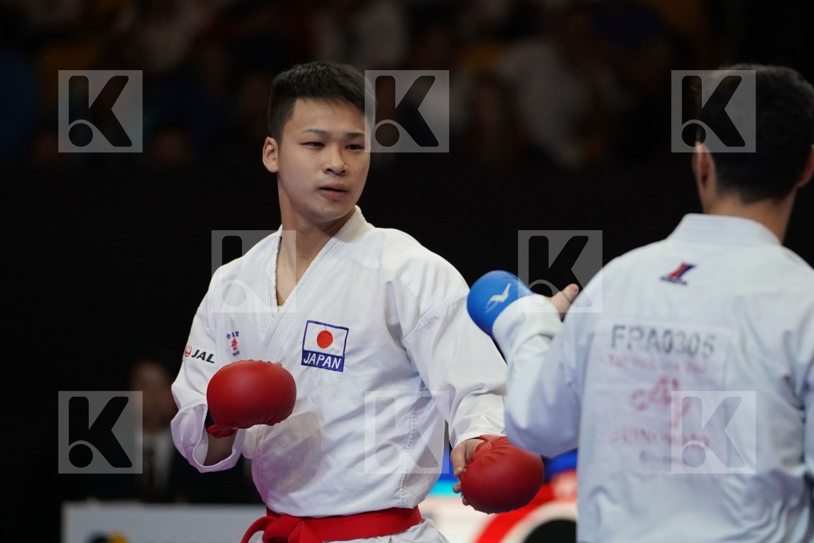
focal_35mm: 283
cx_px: 407
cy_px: 272
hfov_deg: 7.3
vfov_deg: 4.9
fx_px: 6398
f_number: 2.8
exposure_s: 1/1000
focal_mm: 189
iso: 4000
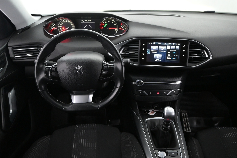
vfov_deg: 41.7
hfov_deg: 59.5
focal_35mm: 32
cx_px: 118
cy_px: 79
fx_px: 207
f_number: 4
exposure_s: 1/50
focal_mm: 21
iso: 2500
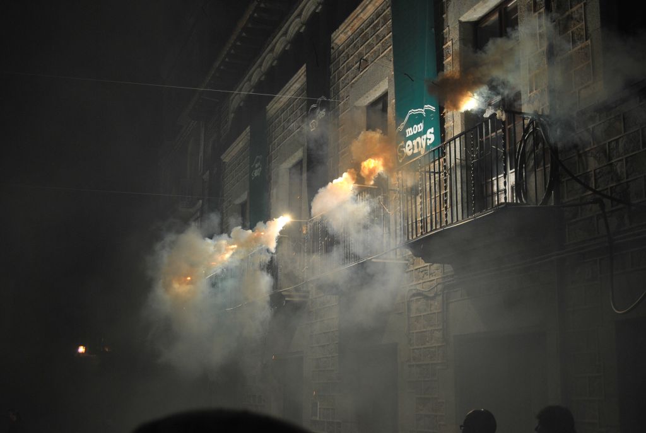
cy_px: 216
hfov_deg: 41.0
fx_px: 863
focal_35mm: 48
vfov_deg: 28.2
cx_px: 323
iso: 180
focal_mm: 32
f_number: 5.6
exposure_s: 1/125
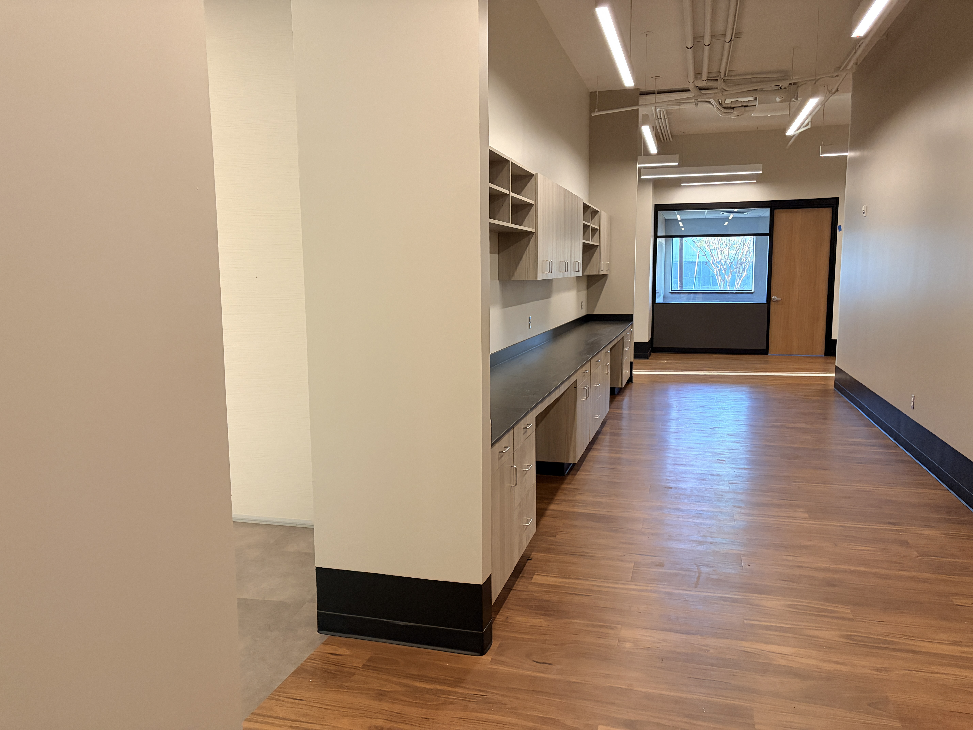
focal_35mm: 26
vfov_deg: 53.1
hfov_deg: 67.3
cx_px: 486
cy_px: 365
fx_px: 731
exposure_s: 1/40
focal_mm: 5.96
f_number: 1.6
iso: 400
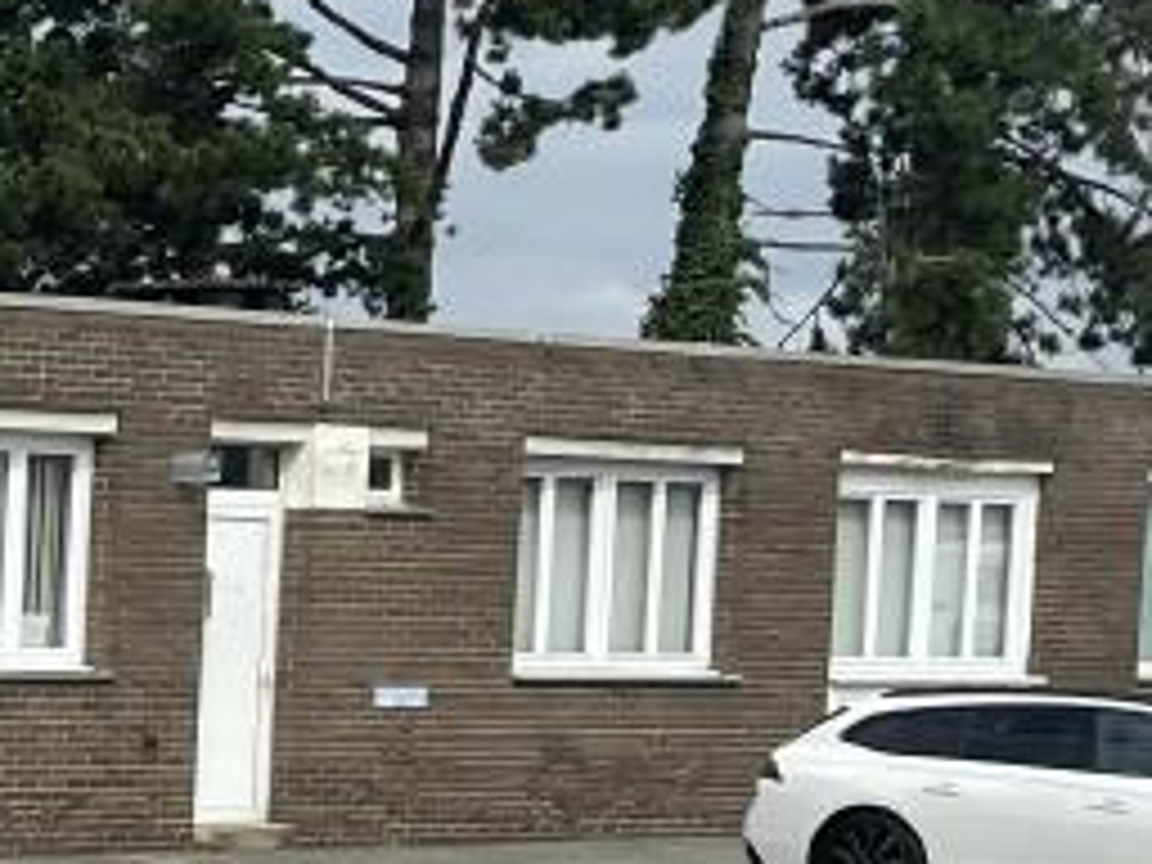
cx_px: -1130
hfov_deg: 13.2
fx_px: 4326
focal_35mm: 130
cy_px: 940
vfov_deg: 11.3
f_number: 1.6
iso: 32
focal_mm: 4.2
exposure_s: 1/4292
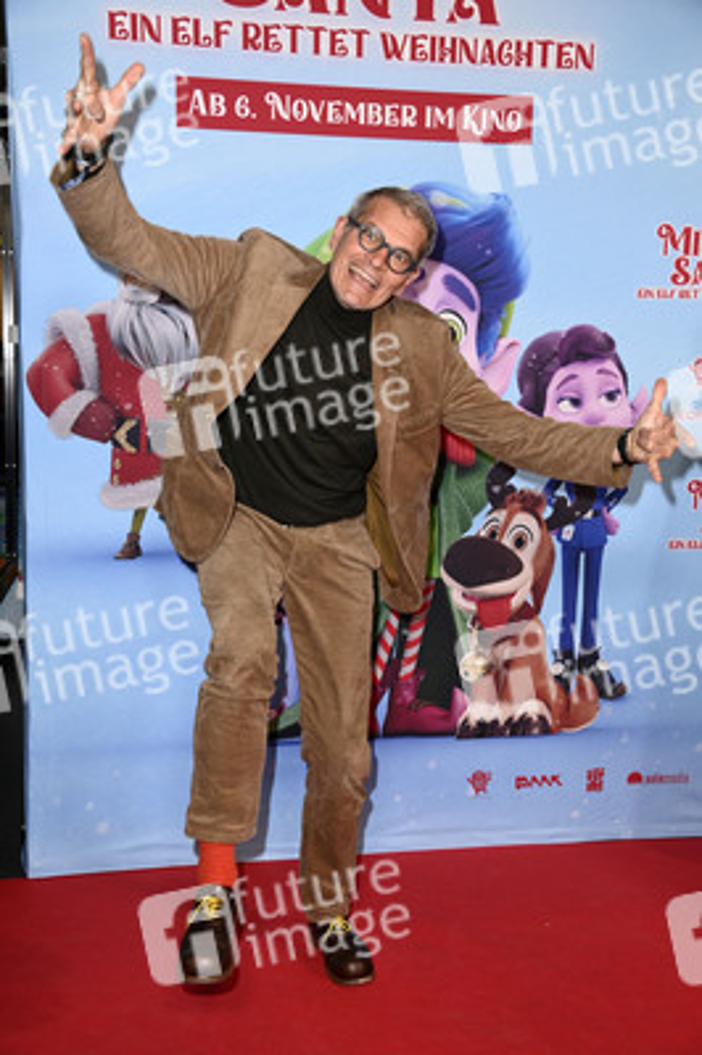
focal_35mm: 48
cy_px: 528
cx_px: 351
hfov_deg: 28.0
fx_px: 1406
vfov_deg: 41.1
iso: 1000
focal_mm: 48
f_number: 5.6
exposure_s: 1/250
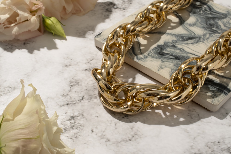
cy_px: 77
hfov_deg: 37.5
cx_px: 116
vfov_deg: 25.5
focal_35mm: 53
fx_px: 340
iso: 100
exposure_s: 1/100
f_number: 18
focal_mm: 35
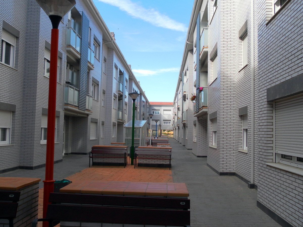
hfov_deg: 47.9
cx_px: 152
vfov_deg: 36.8
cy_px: 114
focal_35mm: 39
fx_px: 341
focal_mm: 6.9
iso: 80
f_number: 3.9
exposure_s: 1/250
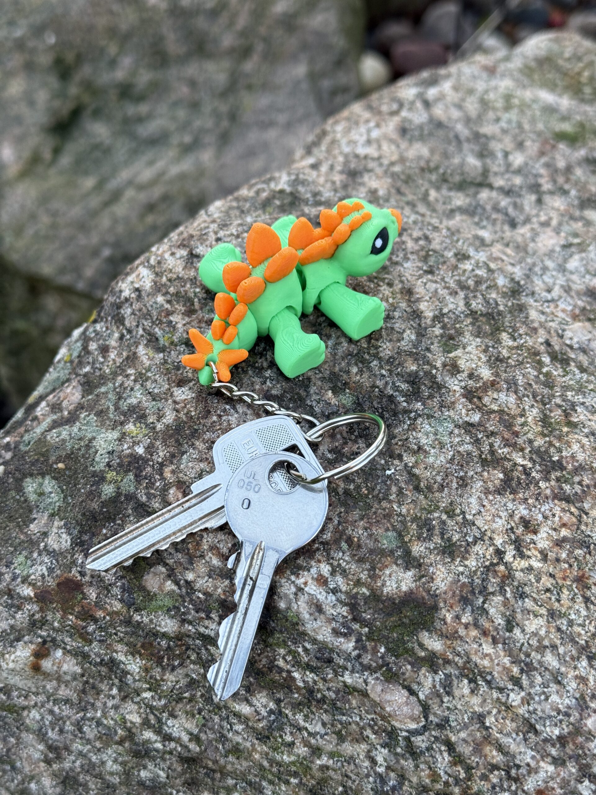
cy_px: 398
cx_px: 298
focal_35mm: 48
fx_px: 1102
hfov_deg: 30.3
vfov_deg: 39.7
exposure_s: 1/121
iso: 80
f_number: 1.78
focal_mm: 6.76
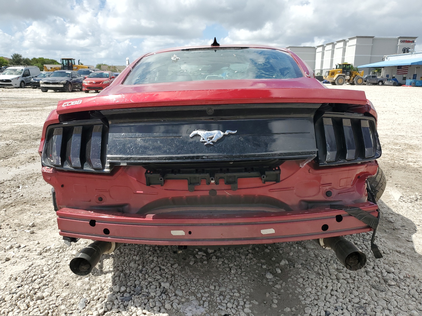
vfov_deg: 53.1
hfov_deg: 67.3
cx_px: 211
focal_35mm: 26
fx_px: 317
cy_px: 158
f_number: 1.5
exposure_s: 1/3333
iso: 50
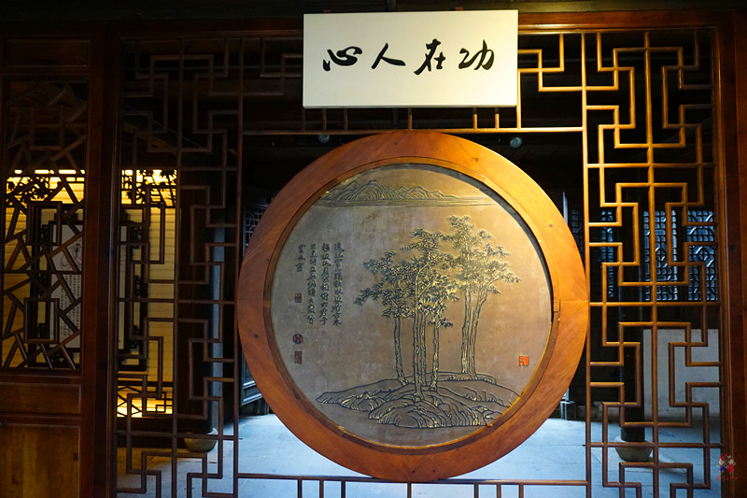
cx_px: 374
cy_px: 249
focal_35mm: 24
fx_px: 498
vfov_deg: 53.1
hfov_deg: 73.8
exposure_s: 1/60
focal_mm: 16
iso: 2000
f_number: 4
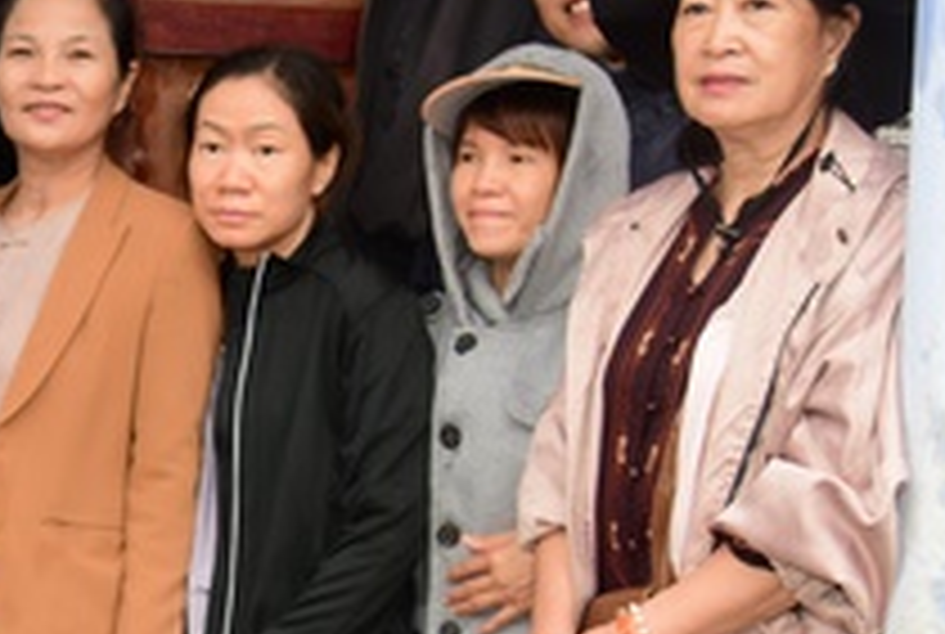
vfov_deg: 13.1
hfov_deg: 18.0
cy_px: 468
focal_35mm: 105
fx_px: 2762
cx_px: -333
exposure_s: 1/125
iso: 500
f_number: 4
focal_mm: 34
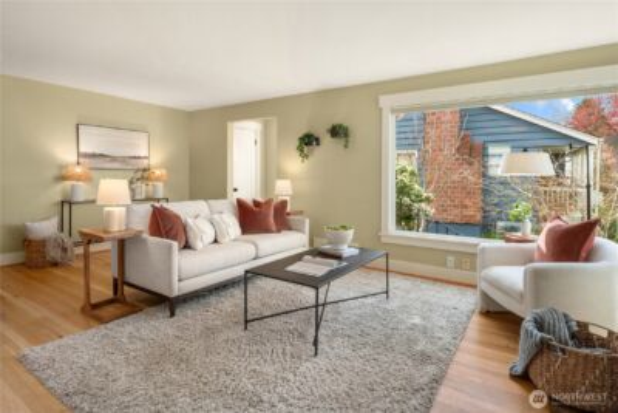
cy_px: 206
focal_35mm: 19
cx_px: 309
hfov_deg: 86.9
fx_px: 326
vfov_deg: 64.6
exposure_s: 1/3
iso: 100
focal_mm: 19
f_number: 7.1
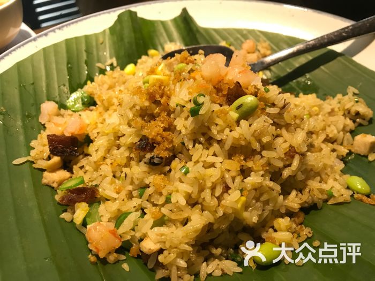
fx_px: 303
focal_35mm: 28
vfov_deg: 49.7
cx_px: 188
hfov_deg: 63.4
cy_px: 140
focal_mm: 3.99
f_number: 1.8
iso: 32
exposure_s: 1/25
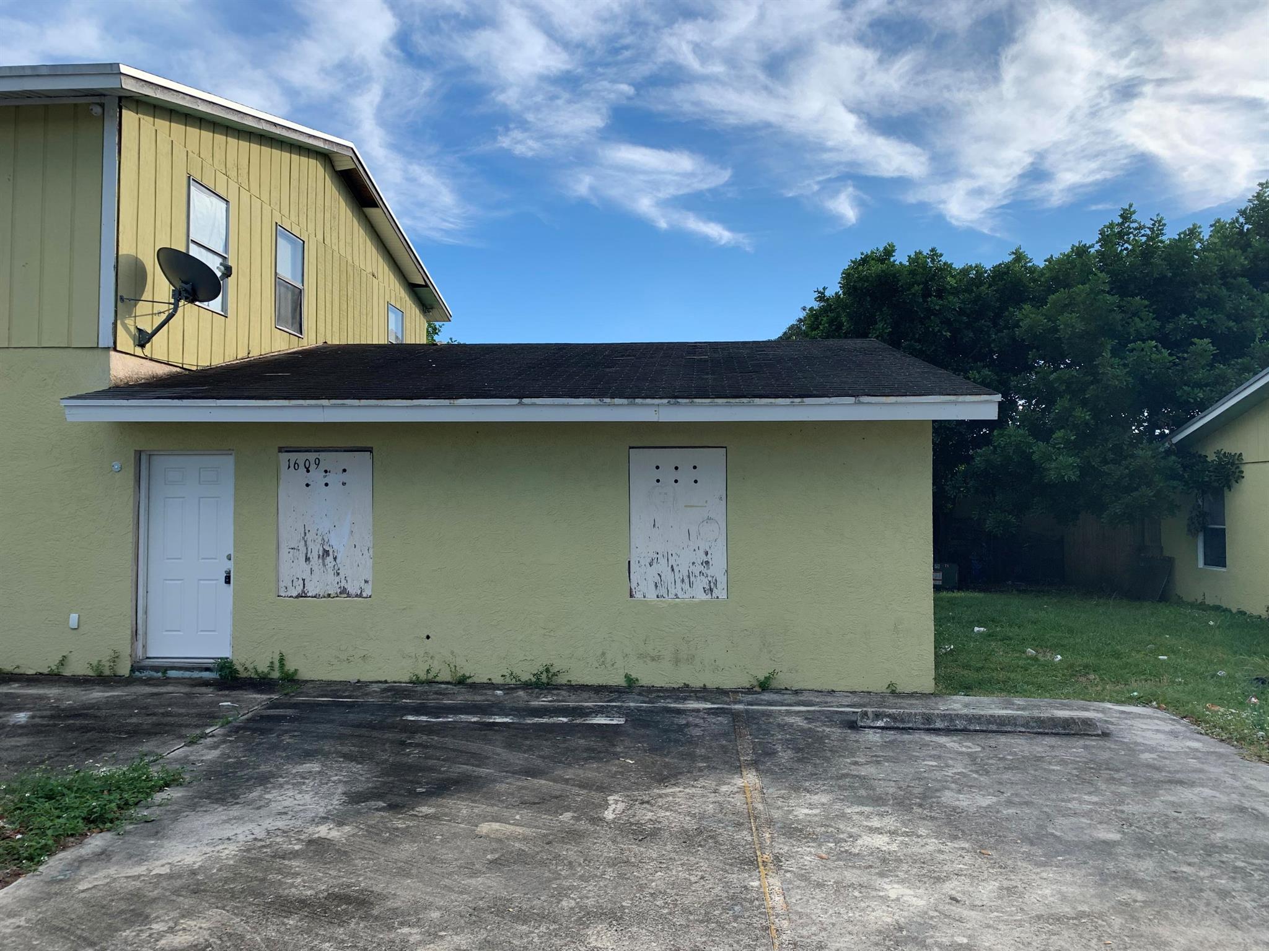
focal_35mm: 26
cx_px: 634
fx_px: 953
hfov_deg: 67.3
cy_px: 476
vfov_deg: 53.1
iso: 25
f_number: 1.8
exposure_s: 1/1490
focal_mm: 4.25
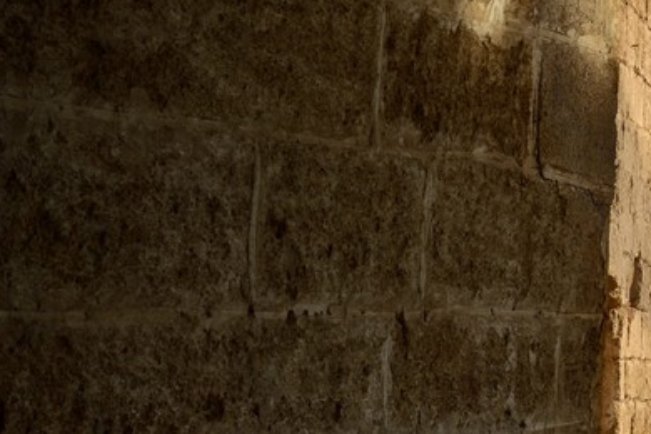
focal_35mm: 164
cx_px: 1209
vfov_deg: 8.3
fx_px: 2965
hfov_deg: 11.5
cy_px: -65
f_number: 11
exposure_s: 1/200
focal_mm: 40
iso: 200
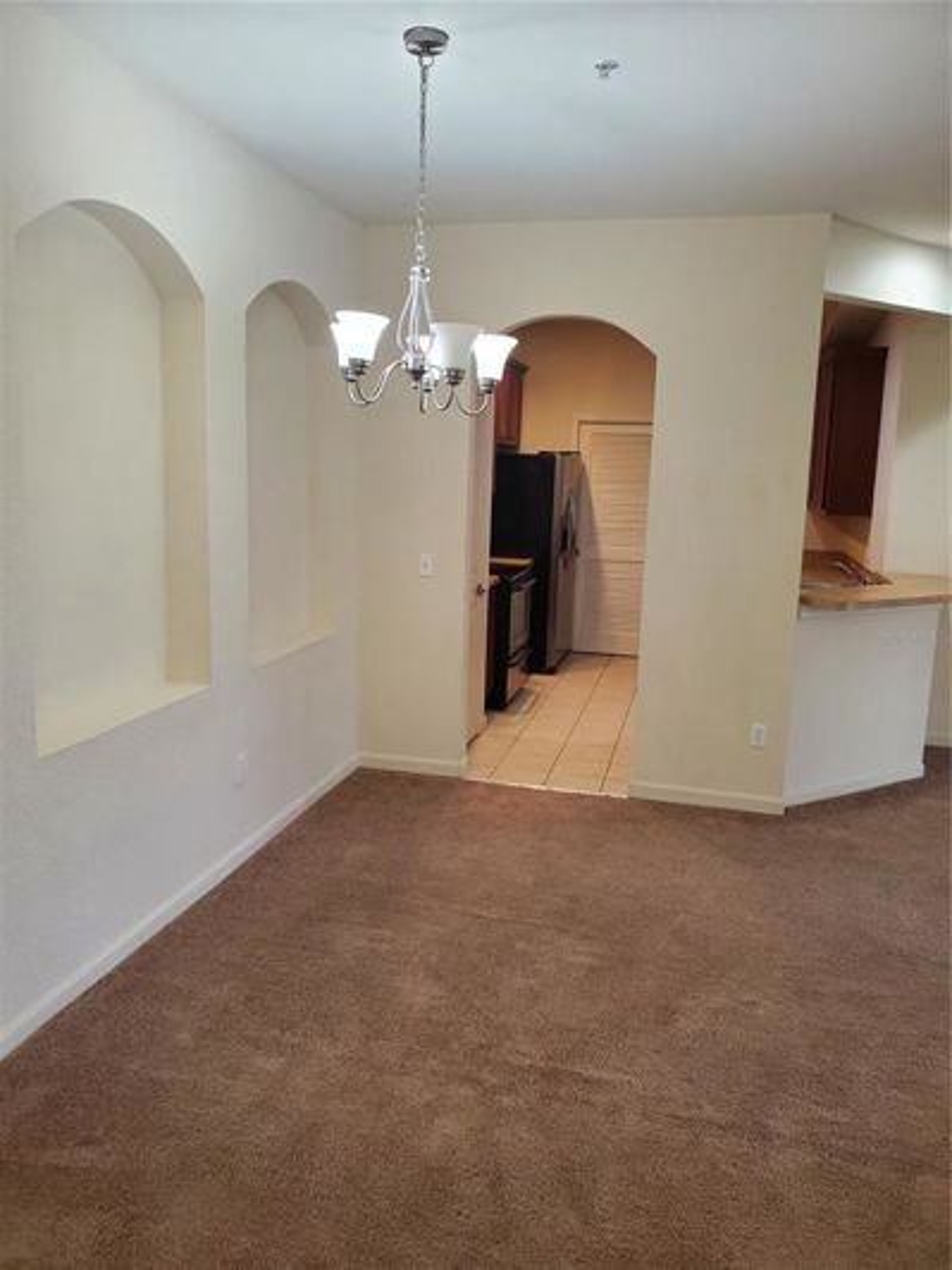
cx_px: 476
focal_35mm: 26
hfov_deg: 53.1
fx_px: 953
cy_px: 635
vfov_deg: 67.3
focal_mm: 4.3
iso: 250
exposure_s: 1/40
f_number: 2.4
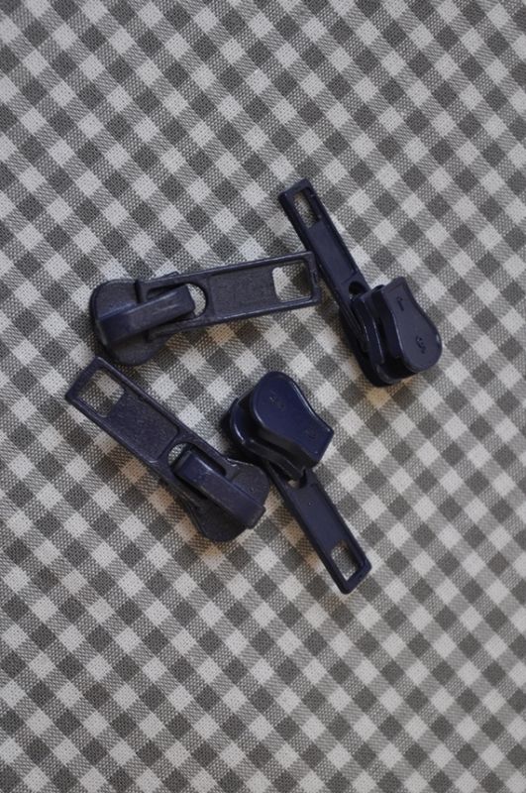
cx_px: 263
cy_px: 396
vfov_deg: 24.7
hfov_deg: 16.5
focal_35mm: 82
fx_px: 1813
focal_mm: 55
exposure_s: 1/80
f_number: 5.6
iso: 400
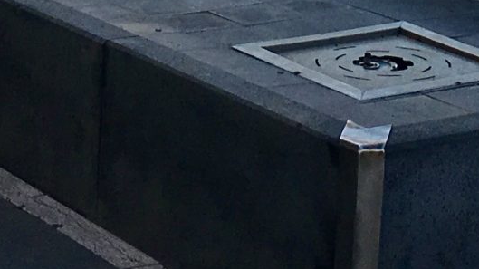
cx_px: 331
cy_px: -387
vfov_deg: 7.4
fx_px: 1942
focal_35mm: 153
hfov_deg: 14.0
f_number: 2.2
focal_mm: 4.15
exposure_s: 1/1479
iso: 25
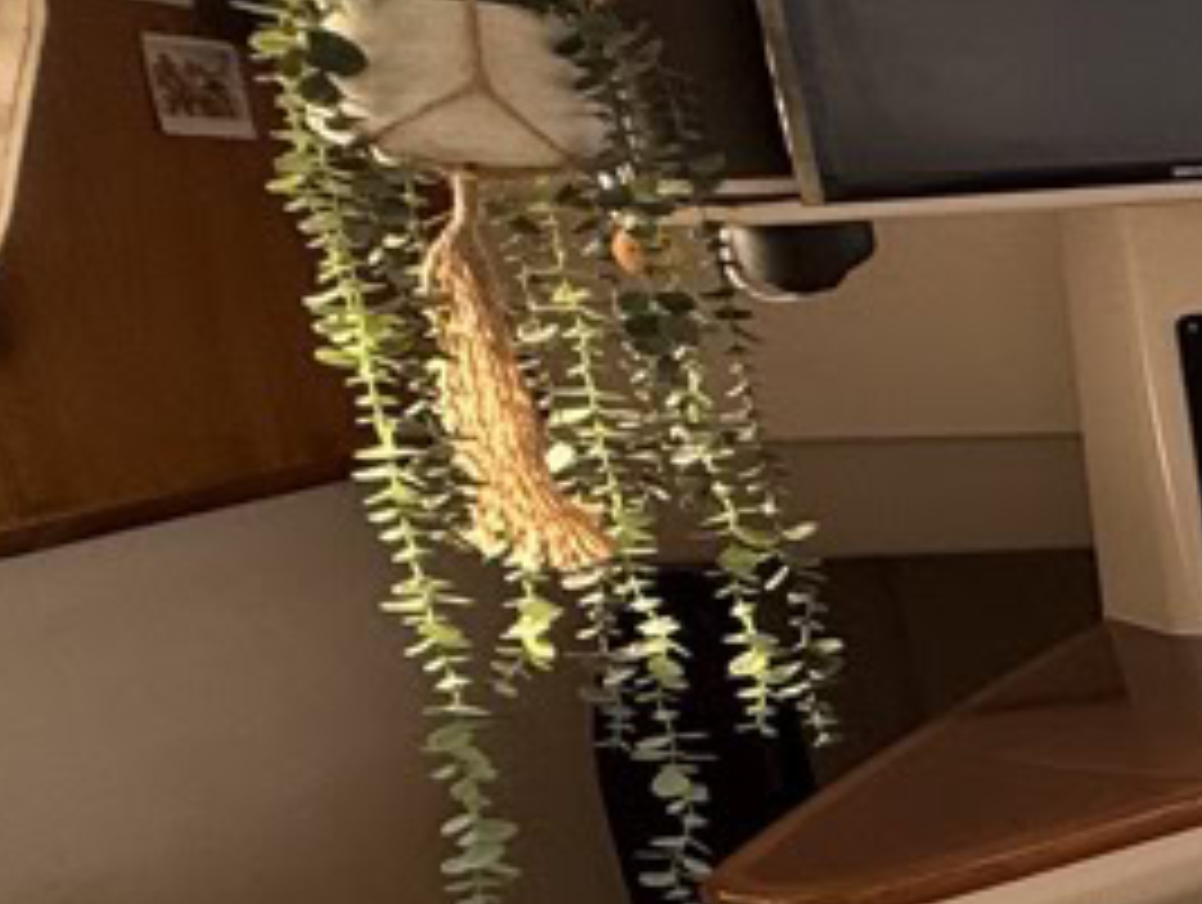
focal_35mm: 67
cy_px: 855
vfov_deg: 21.4
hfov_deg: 16.4
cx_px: 2710
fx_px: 2330
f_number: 2.2
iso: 64
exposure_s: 1/175
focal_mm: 2.2
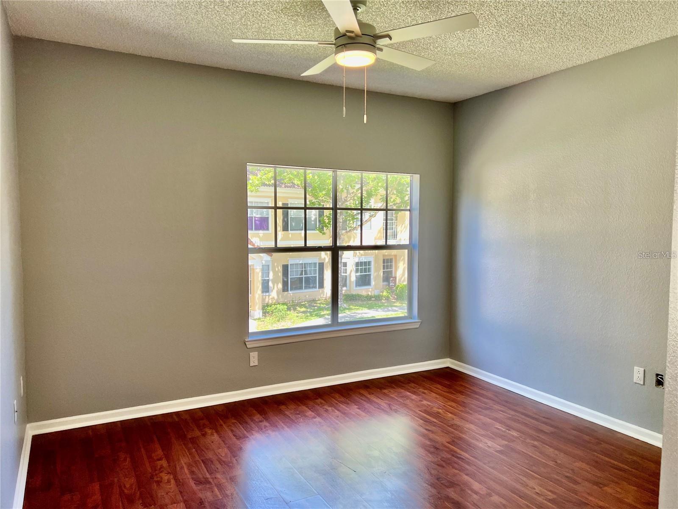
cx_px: 339
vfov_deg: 53.1
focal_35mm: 26
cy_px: 254
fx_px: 509
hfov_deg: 67.3
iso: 64
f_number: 1.5
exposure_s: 1/158
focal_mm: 5.7
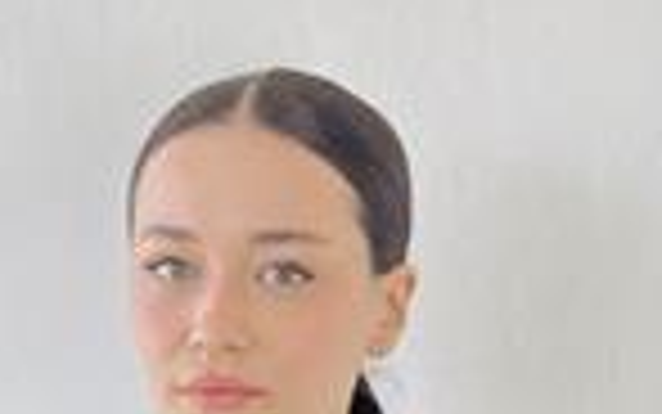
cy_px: 826
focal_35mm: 185
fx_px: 3339
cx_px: 315
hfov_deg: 11.3
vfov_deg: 6.9
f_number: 1.78
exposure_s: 1/50
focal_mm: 6.76
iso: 50
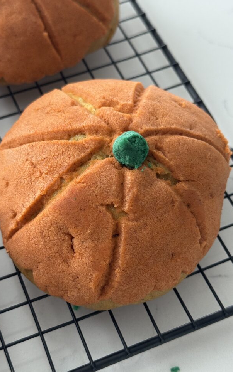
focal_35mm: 54
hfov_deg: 24.0
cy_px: 190
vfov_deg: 37.5
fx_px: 549
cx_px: 107
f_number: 1.78
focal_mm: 6.76
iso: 250
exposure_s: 1/59
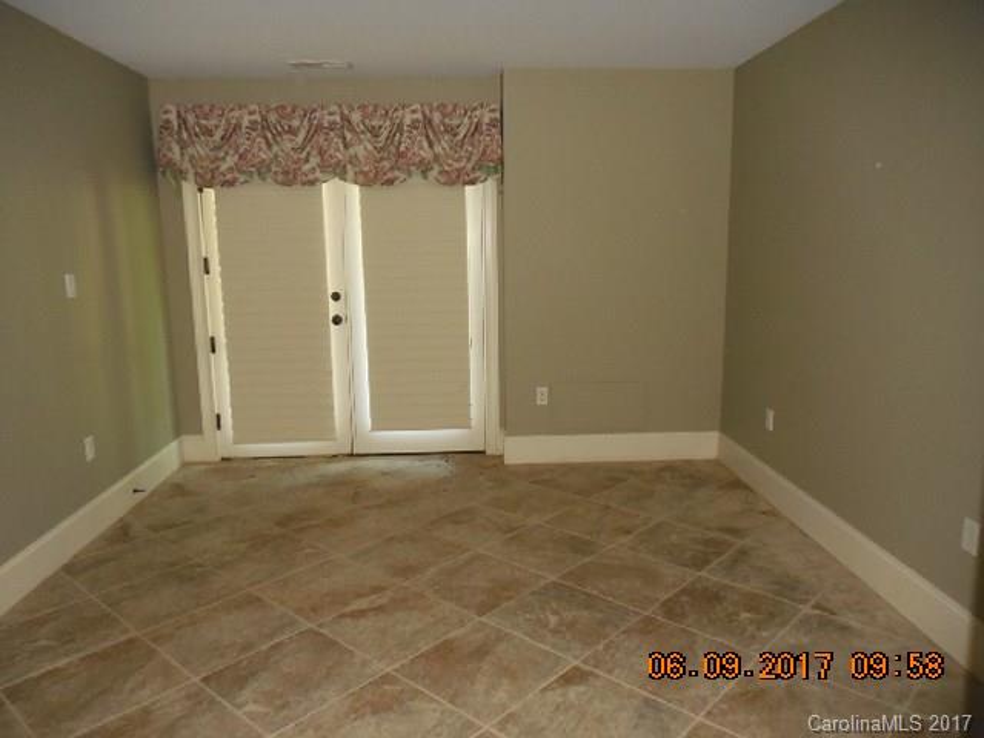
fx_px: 711
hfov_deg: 69.4
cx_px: 492
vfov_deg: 54.9
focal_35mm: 25
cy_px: 369
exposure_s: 1/25
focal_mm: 4.5
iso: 720
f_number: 3.7
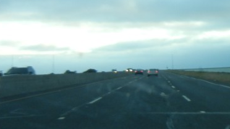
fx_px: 549
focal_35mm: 90
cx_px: 289
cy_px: 1
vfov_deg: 13.3
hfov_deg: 21.6
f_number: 3.5
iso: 160
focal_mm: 5.4
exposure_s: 1/74.6
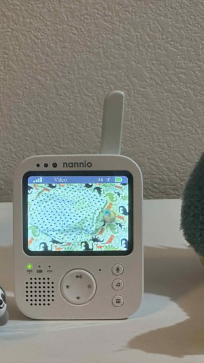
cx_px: 77
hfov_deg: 10.4
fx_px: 1117
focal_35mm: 116
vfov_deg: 18.5
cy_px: 177
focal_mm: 9
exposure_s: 1/60
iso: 500
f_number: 2.8
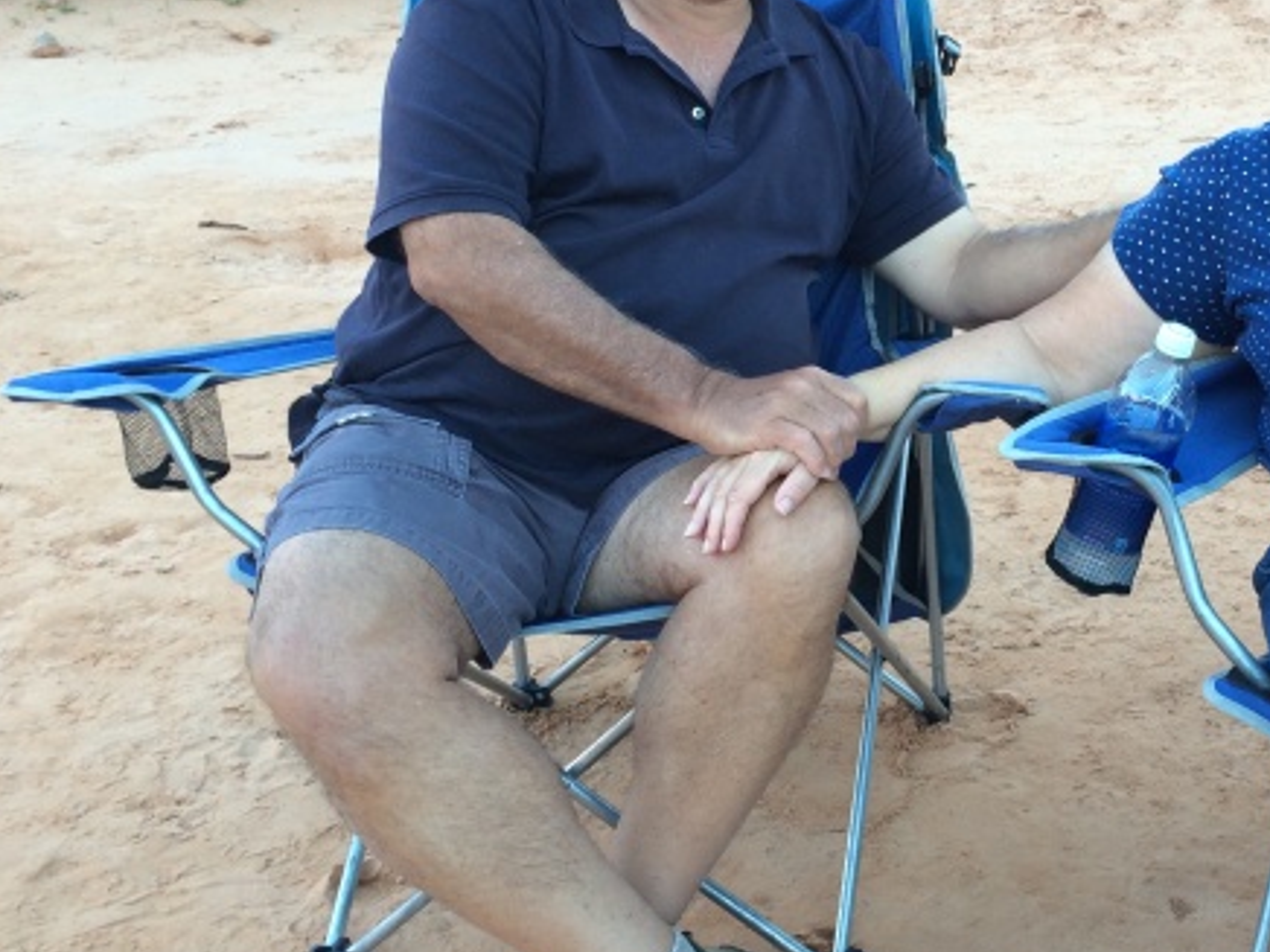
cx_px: 1063
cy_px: 419
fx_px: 2018
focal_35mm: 55
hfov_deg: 33.6
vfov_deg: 26.5
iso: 40
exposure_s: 1/60
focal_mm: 4.12
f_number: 2.2
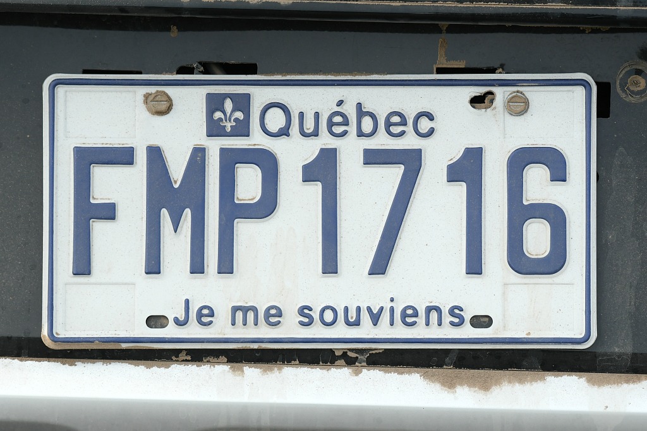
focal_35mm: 405
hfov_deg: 5.1
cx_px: 324
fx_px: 7279
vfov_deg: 3.4
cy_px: 216
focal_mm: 270
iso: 560
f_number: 5.6
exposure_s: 1/500
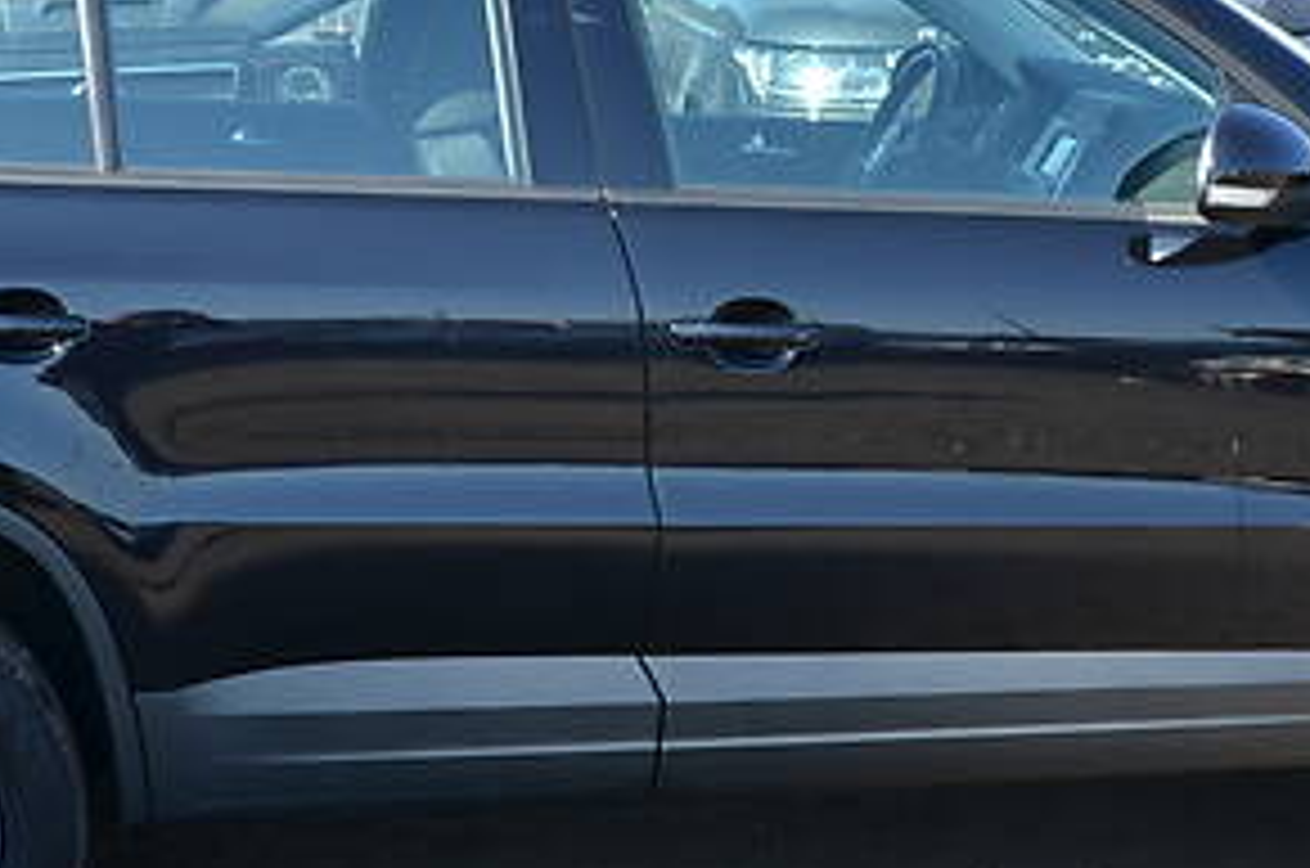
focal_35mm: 99
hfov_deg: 20.6
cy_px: 288
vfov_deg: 13.8
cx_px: 644
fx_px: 3597
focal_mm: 24
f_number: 7.1
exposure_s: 1/200
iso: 200
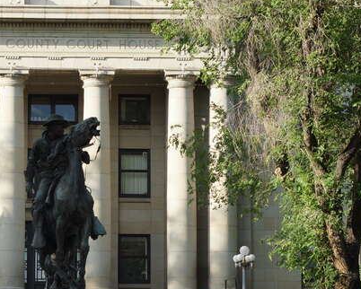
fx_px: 1497
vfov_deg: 11.0
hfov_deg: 13.7
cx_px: 70
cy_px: 219
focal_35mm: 140
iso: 100
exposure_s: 1/160
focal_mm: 50
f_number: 5.6
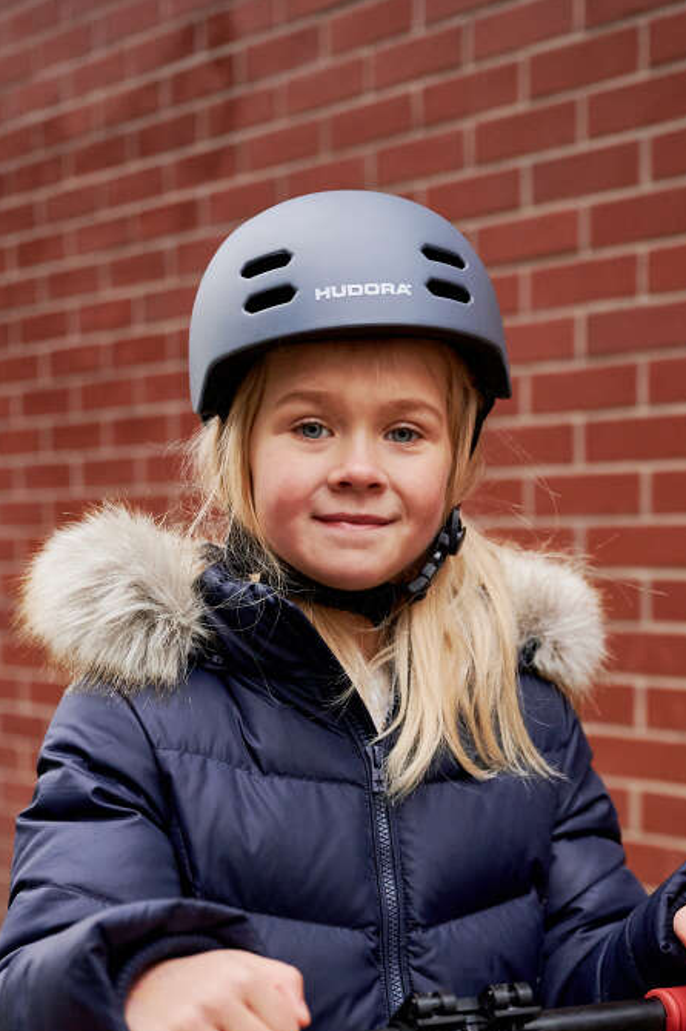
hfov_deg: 21.5
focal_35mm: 63
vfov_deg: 31.4
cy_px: 766
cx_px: 451
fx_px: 1802
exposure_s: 1/500
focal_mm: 39
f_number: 2.8
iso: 1600
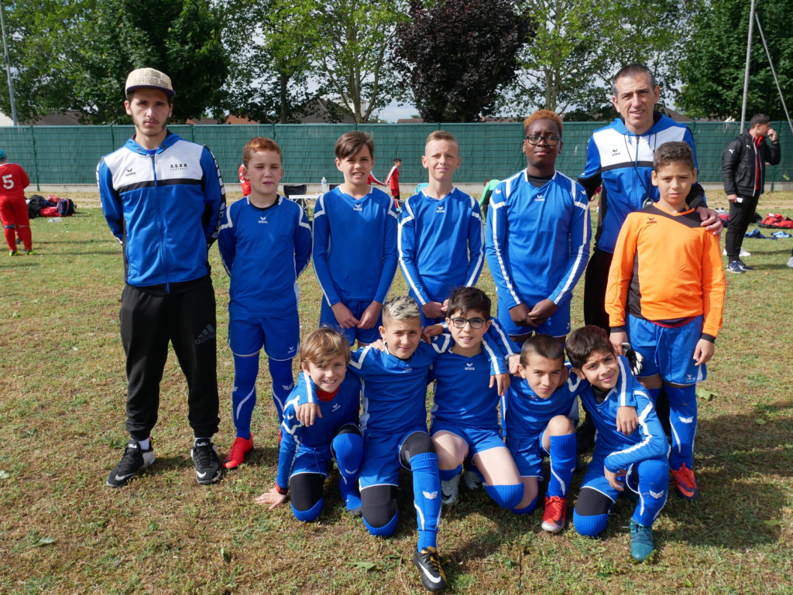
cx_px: 396
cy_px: 298
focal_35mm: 32
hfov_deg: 56.8
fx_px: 733
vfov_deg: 44.2
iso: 200
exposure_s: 1/400
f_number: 7.1
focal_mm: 16
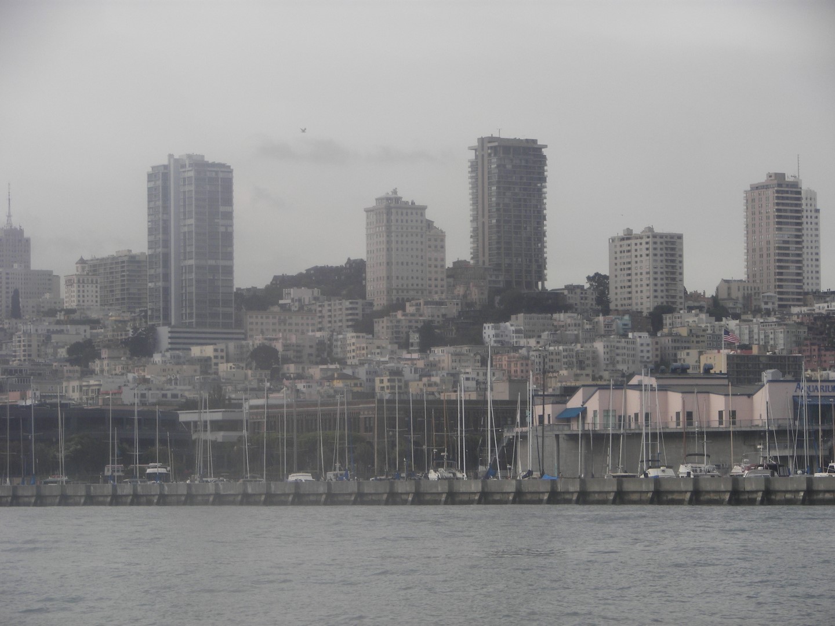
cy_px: 313
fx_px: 3329
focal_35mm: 138
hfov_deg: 14.3
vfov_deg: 10.7
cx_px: 418
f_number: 3.2
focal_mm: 22.8
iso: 64
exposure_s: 1/200
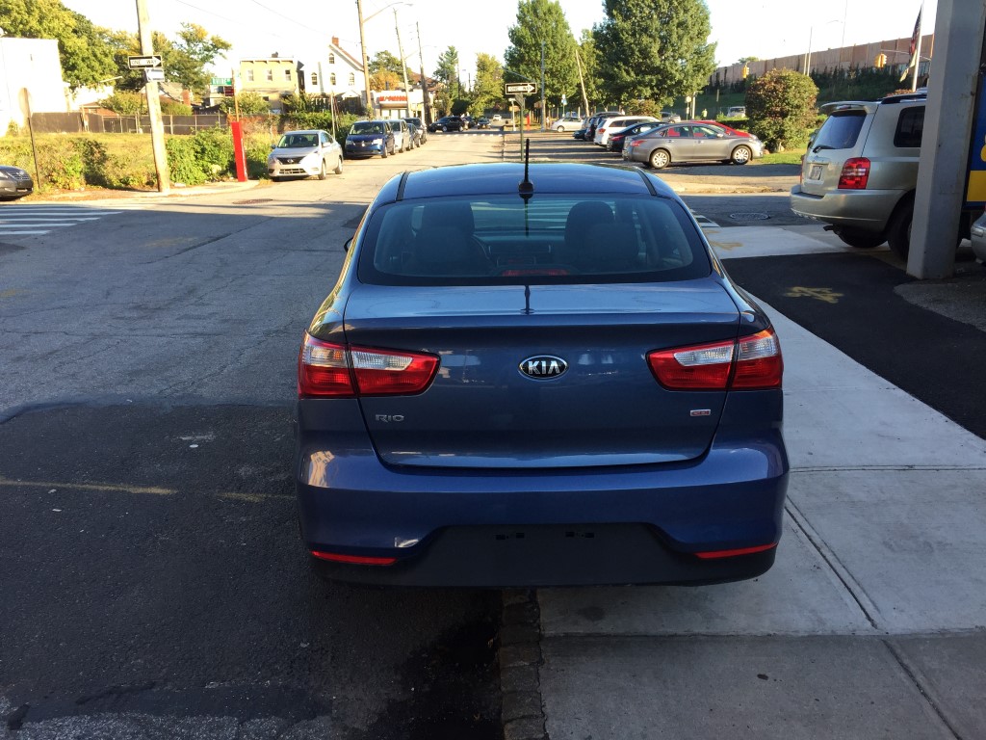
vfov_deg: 48.2
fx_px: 826
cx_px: 493
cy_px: 370
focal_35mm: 29
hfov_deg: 61.7
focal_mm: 4.15
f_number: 2.2
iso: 32
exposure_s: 1/309
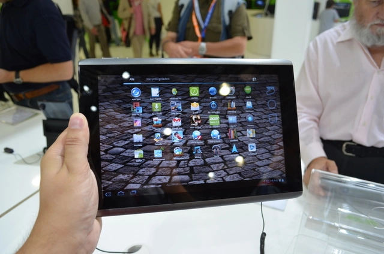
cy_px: 127
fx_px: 287
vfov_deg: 47.7
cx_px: 192
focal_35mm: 27
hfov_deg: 67.5
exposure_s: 1/80
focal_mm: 18
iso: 400
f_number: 4.5
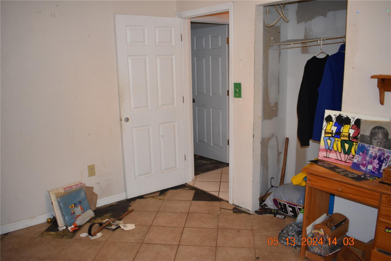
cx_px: 196
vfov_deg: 43.6
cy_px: 130
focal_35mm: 30
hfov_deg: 61.9
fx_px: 326
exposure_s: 1/80
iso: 800
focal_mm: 20
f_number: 4
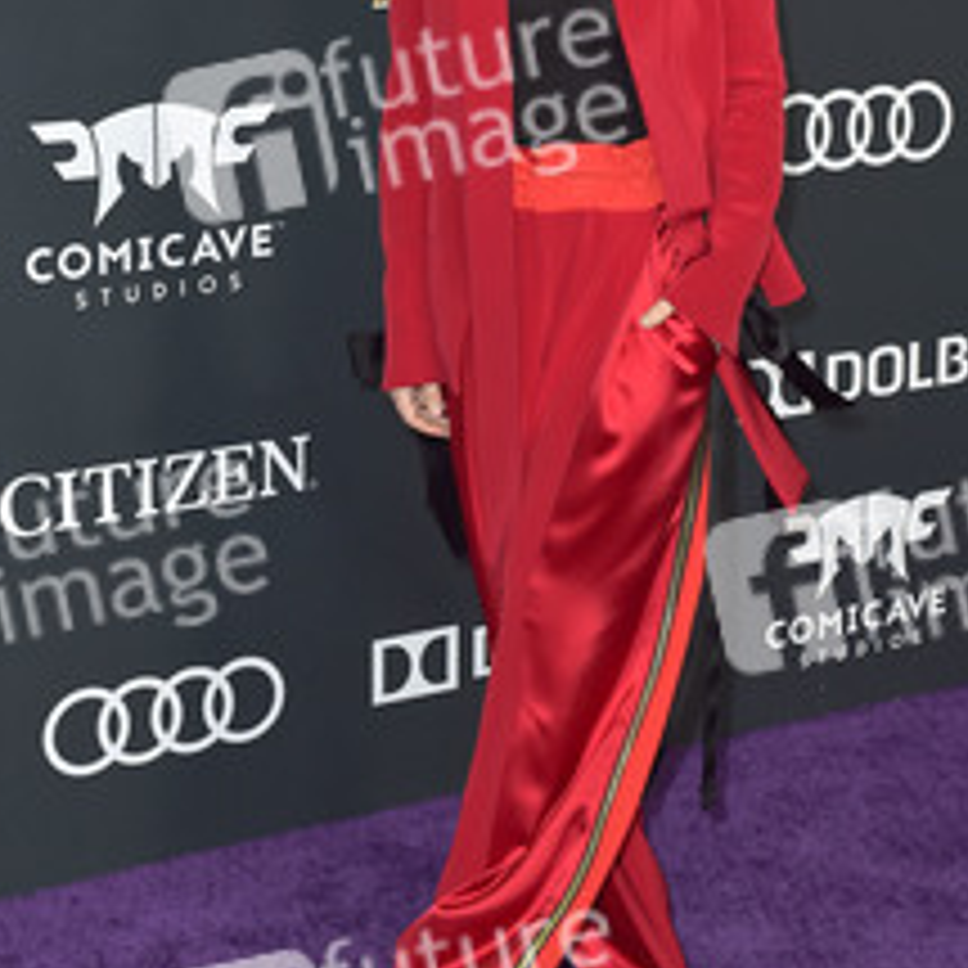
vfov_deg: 21.9
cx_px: 529
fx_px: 2499
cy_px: 342
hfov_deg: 21.9
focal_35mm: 79
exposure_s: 1/250
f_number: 5
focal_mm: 50
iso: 250
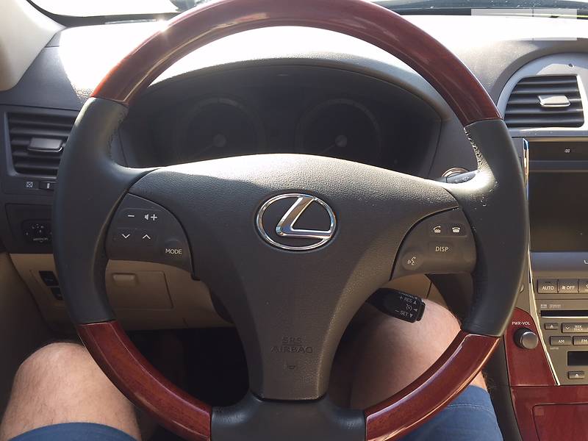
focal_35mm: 29
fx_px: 493
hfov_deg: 61.7
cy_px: 220
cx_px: 294
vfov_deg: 48.2
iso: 32
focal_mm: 4.2
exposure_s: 1/105
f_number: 2.2
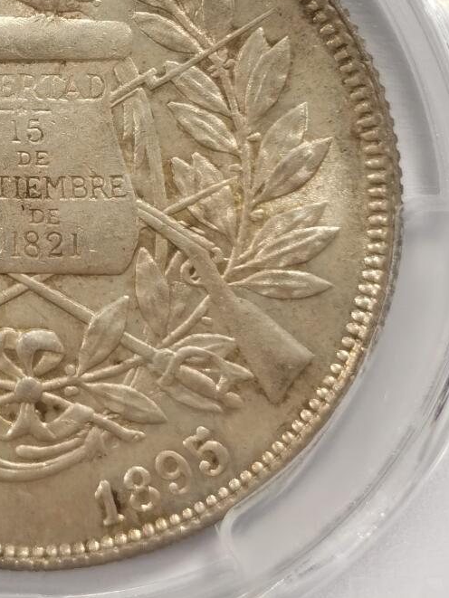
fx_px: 2541
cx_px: 33
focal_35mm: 147
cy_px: -11
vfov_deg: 13.2
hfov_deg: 10.0
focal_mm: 5.56
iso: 125
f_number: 16
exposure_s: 1/100
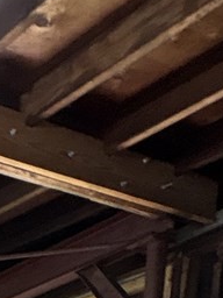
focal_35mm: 84
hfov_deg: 15.9
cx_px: -125
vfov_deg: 16.2
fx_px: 722
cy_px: 641
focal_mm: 2.22
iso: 200
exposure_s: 1/60
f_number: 2.2
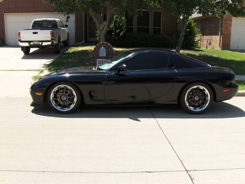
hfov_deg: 52.6
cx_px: 122
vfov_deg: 40.7
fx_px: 248
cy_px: 92
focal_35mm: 35
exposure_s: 1/787
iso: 100
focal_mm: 7.5
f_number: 3.5
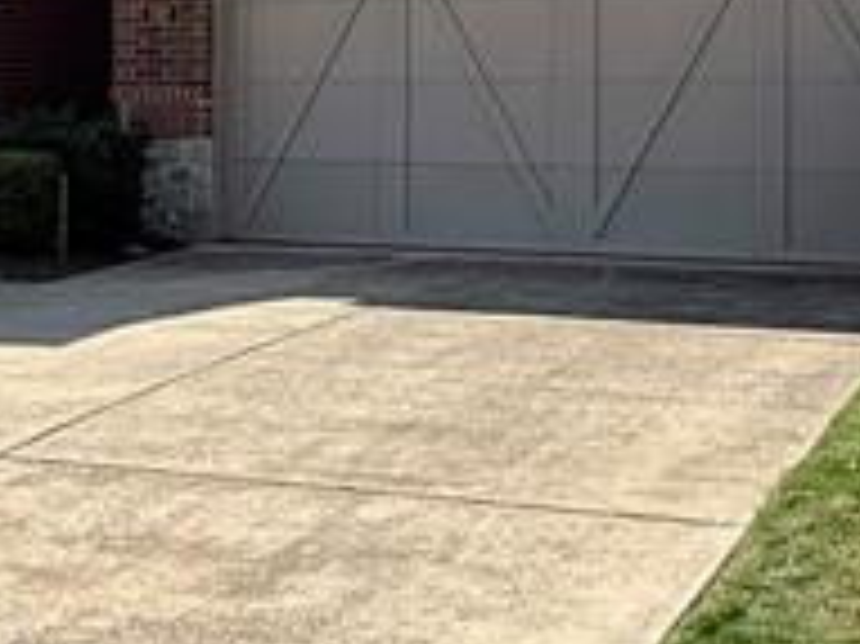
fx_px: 1862
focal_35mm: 75
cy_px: 86
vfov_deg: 19.3
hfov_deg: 26.0
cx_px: 392
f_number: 2.2
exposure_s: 1/2320
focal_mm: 2.22
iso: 64
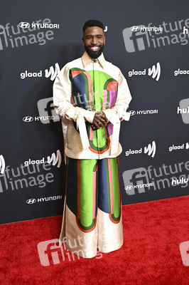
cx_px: 94
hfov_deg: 35.9
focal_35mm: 37
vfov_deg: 51.9
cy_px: 142
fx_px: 292
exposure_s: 1/250
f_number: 5.6
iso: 4000
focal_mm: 37
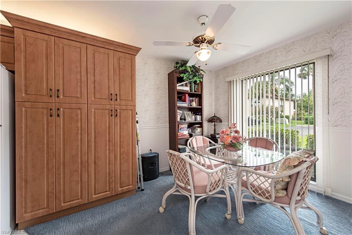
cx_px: 176
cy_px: 118
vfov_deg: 81.2
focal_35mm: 14
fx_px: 137
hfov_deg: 104.2
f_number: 9
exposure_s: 1/10
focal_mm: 14
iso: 100
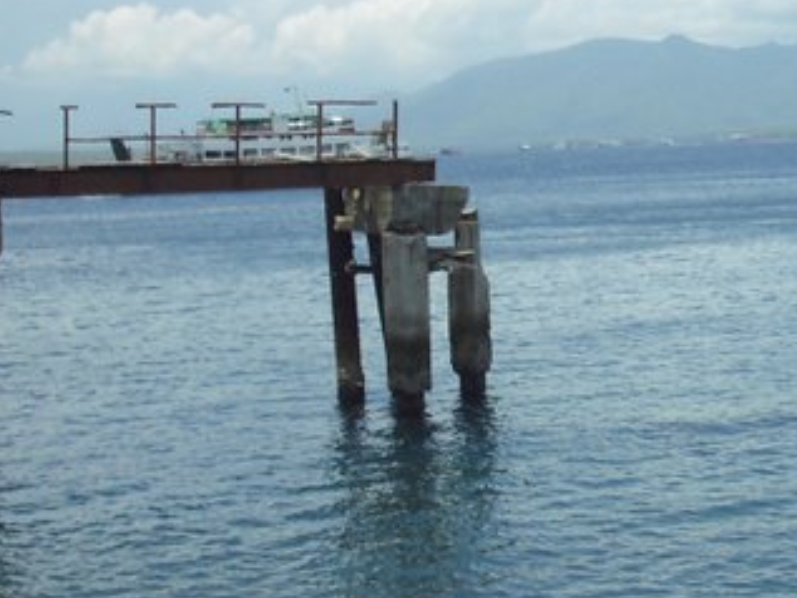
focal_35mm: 96
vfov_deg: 15.4
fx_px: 2211
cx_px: 759
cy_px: 256
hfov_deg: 19.9
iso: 100
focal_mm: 6.2
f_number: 8
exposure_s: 1/320
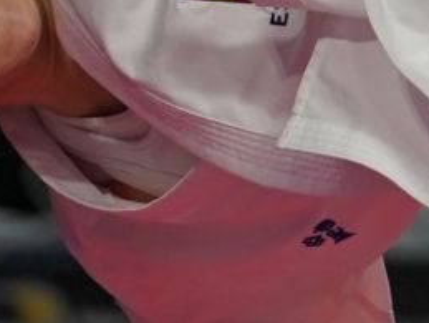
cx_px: 871
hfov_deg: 1.0
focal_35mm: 2002
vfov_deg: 0.7
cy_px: -452
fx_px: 24846
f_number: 2.8
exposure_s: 1/1000
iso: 1000
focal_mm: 200
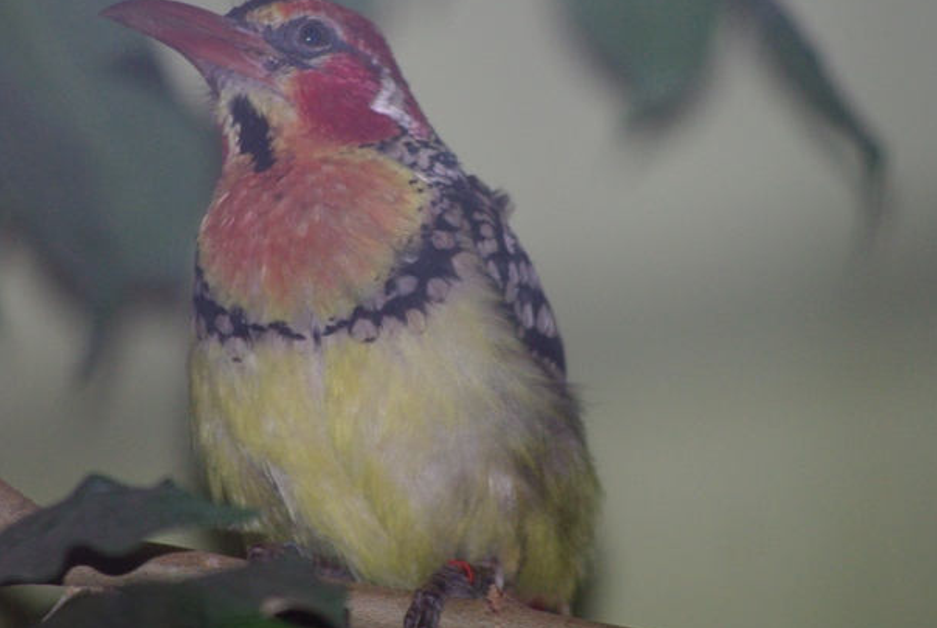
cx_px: 420
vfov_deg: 2.3
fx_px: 15539
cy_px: 245
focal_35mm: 596
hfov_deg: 3.5
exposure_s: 1/180
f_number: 5.8
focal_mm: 300
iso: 800
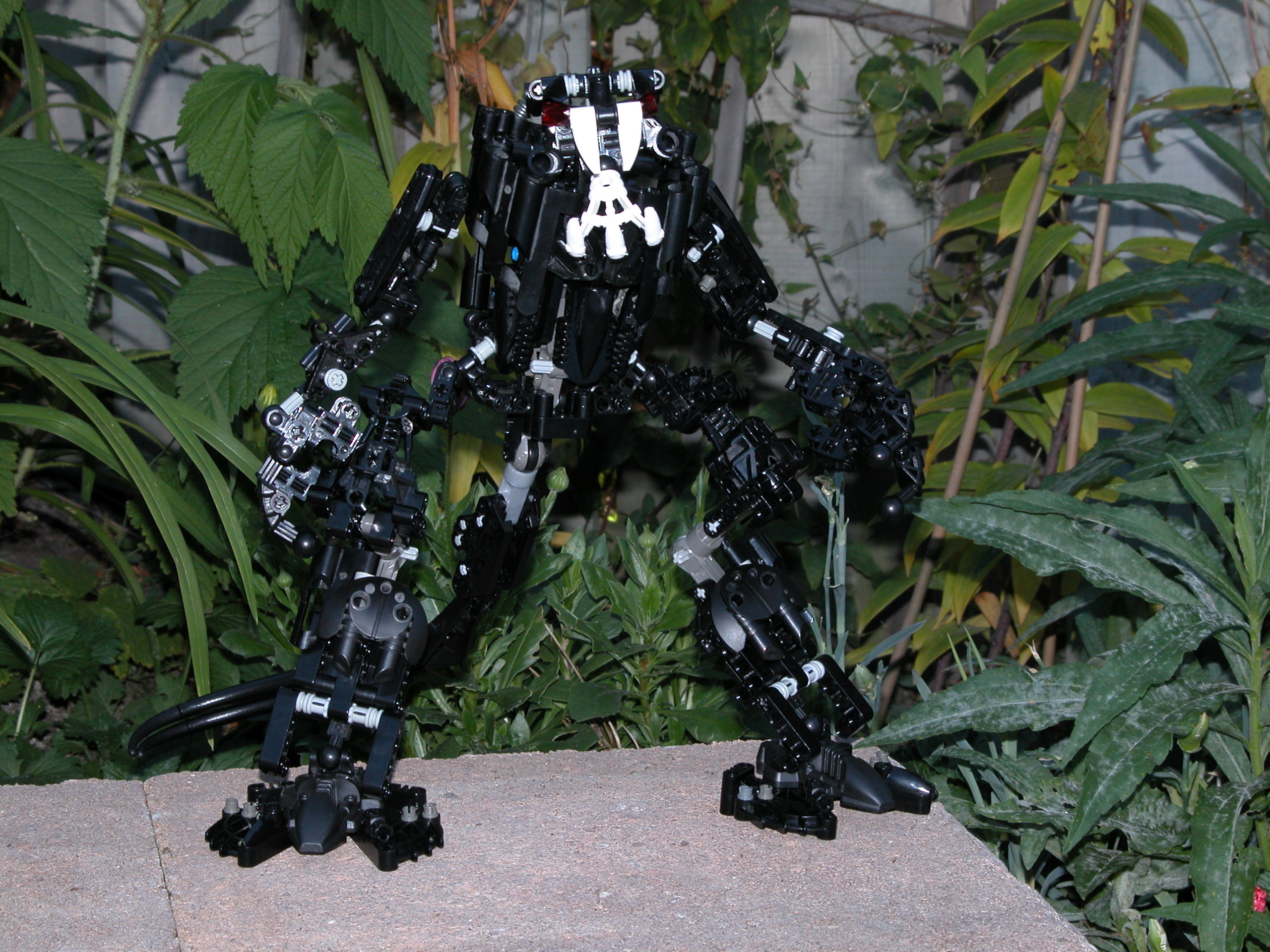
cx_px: 635
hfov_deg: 21.1
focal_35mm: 93
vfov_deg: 15.9
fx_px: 3412
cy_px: 476
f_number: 6.4
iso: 100
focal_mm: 23.7
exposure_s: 1/125
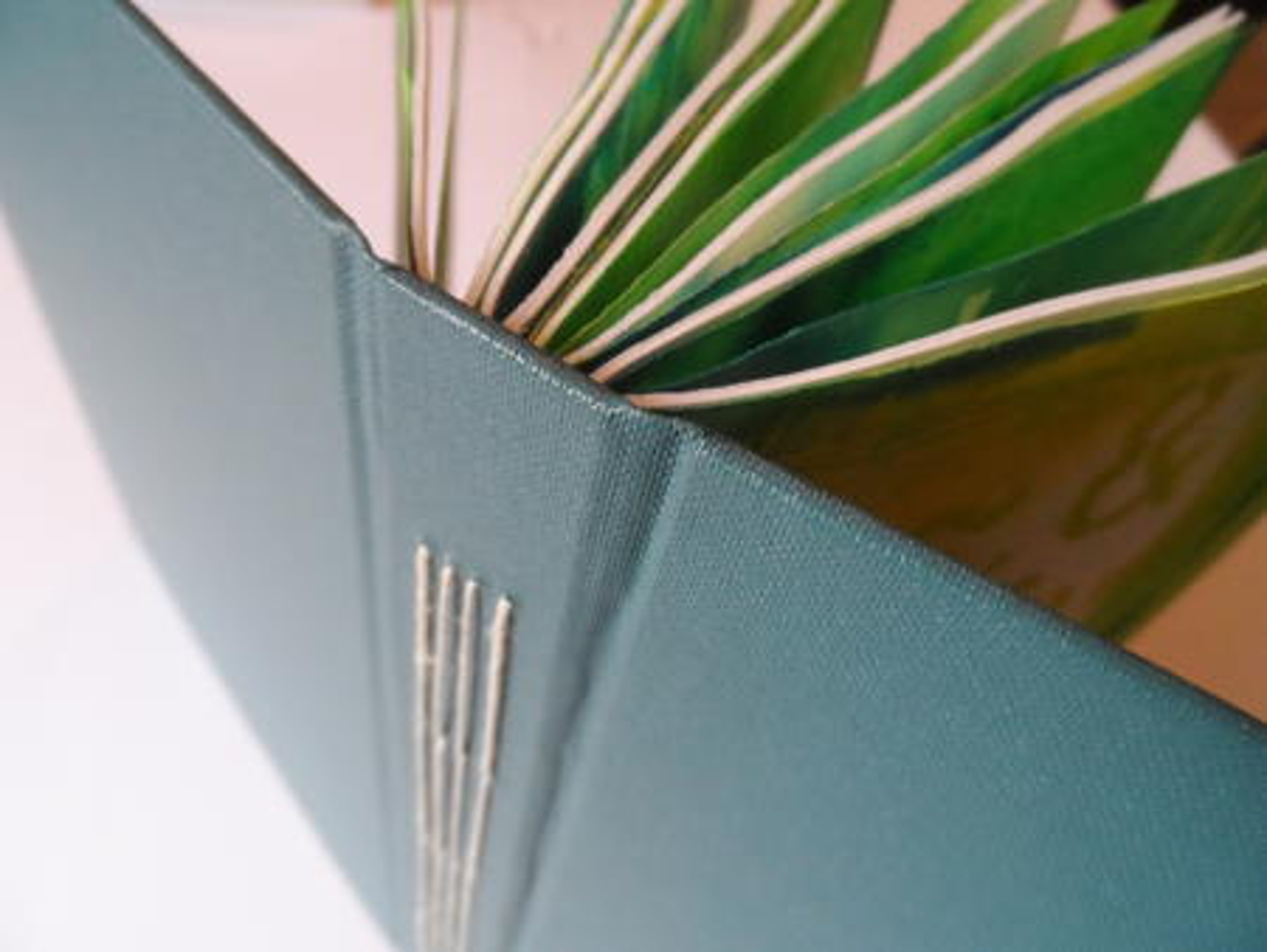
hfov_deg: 71.6
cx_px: 634
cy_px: 476
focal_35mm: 24
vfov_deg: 56.9
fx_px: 879
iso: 400
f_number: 3.2
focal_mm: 4
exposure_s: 1/30
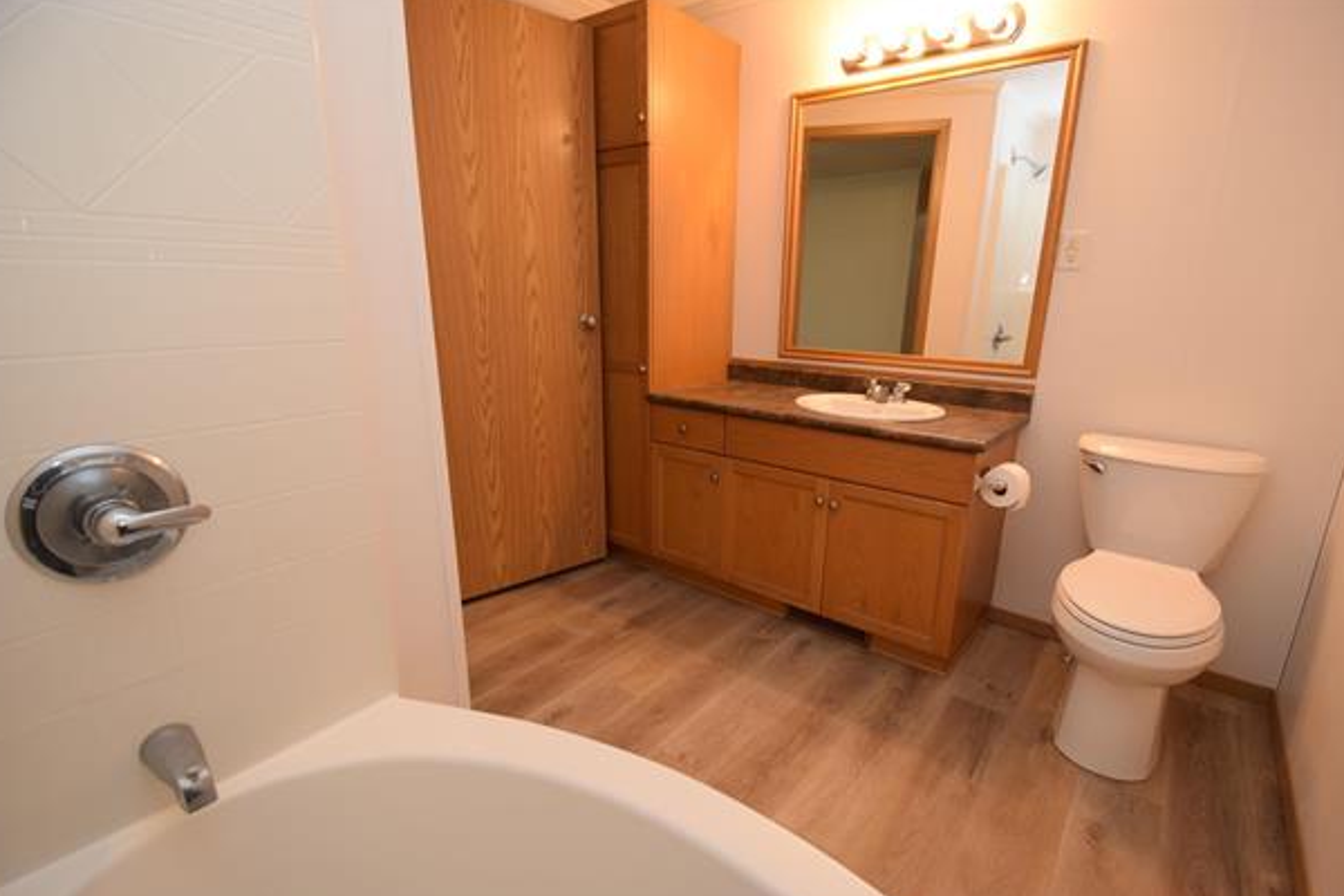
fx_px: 597
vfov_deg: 73.7
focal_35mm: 16
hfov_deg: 96.7
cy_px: 469
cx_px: 685
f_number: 4
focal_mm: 10
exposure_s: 1/60
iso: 800
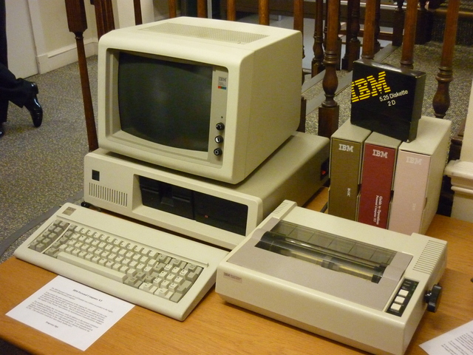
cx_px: 236
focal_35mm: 45
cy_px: 178
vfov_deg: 32.2
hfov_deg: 42.1
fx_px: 615
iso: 800
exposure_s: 1/50
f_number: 3.1
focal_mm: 7.4
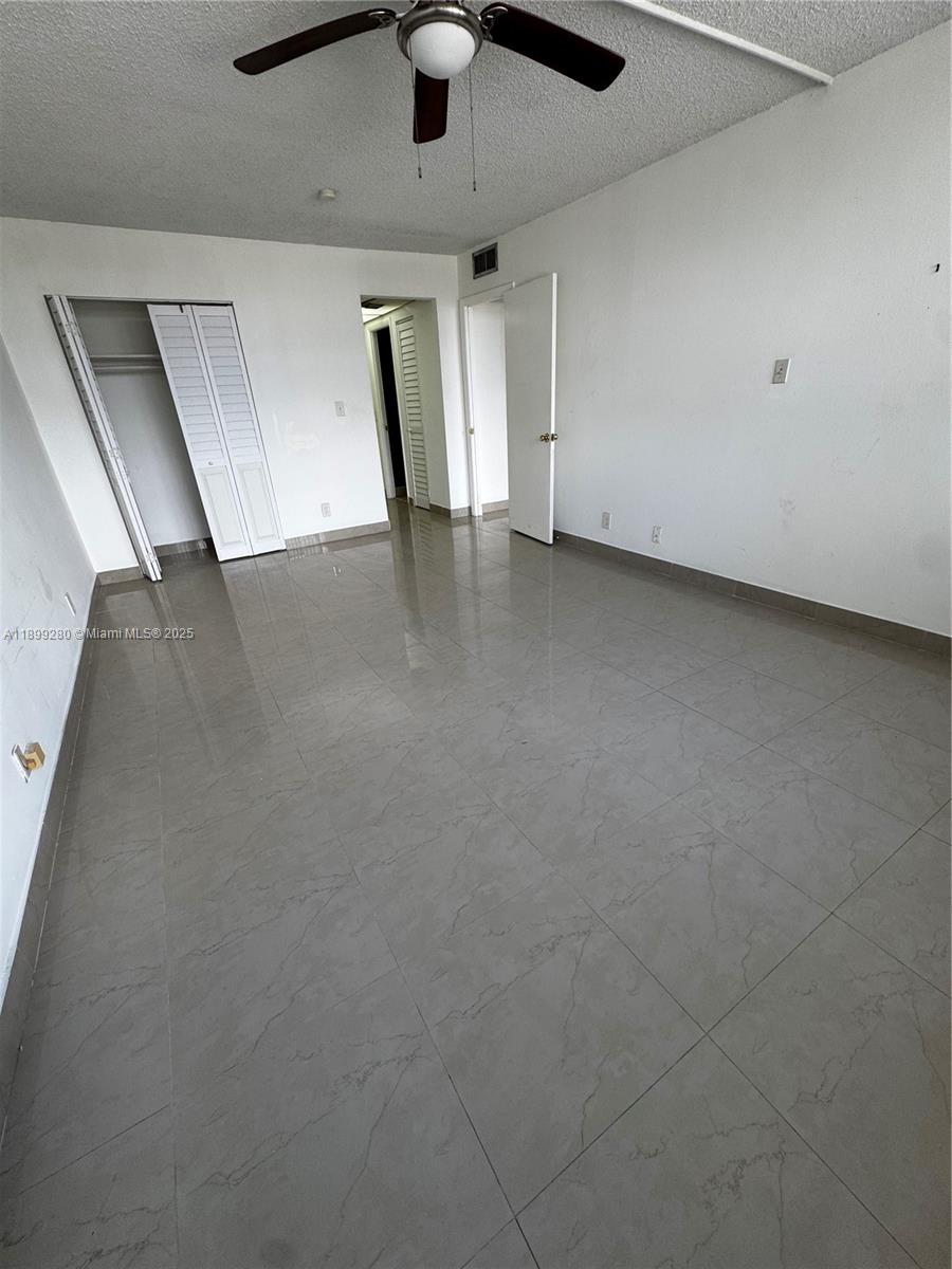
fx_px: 513
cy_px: 634
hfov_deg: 85.7
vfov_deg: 102.1
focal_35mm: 14
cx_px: 476
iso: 50
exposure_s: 1/99
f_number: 2.2
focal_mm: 2.22
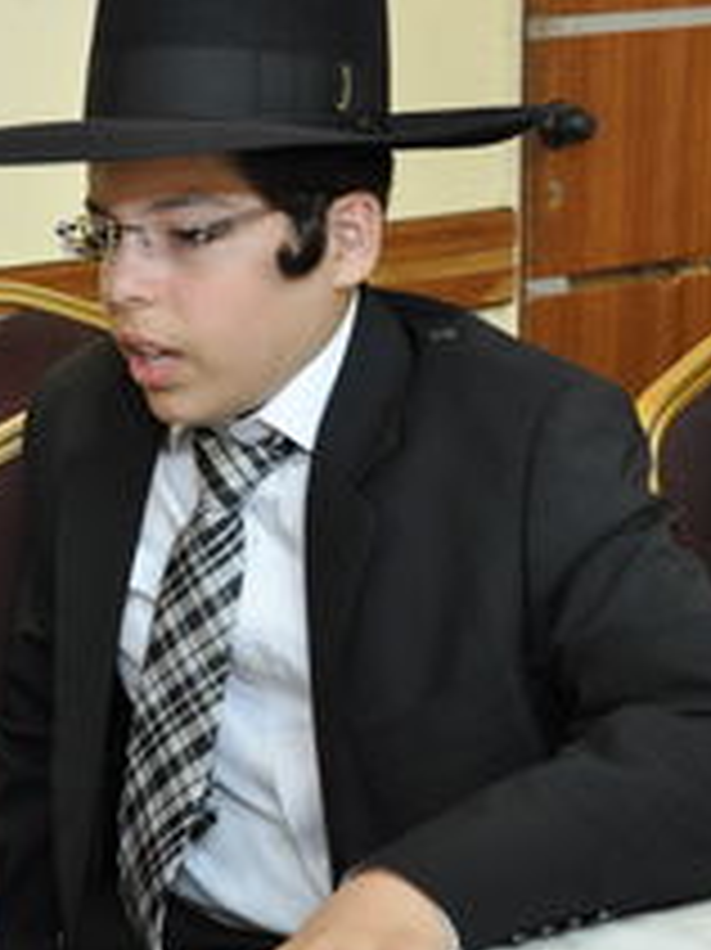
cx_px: -63
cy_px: 412
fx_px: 1946
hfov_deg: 19.8
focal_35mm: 71
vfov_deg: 27.4
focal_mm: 26
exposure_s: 1/60
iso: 800
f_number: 5
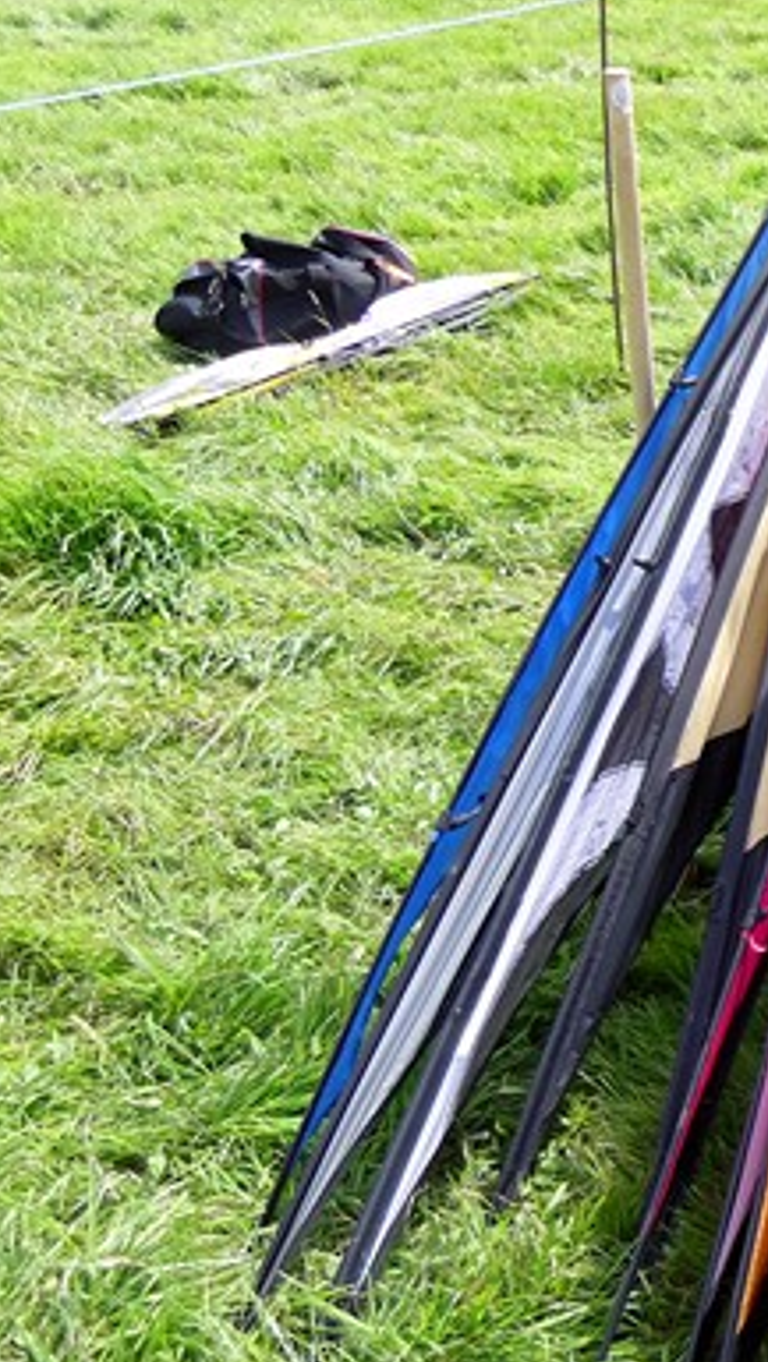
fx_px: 2241
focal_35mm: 62
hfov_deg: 18.1
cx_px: 1014
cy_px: 630
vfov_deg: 33.8
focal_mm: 5.6
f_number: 3.3
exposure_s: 1/304
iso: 80
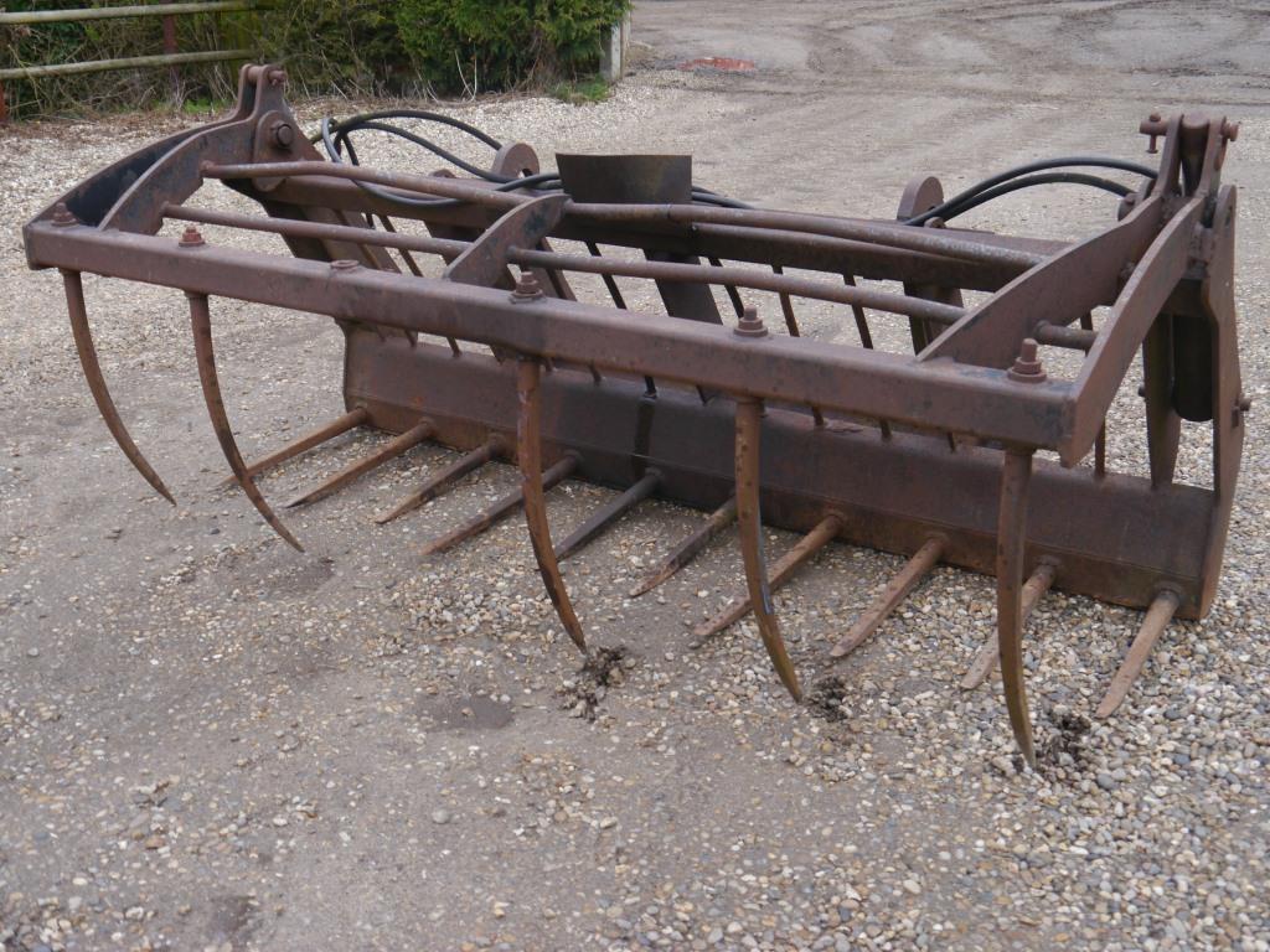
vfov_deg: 37.7
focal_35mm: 38
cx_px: 635
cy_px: 476
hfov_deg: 49.0
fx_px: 1394
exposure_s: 1/160
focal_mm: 19
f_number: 5
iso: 160
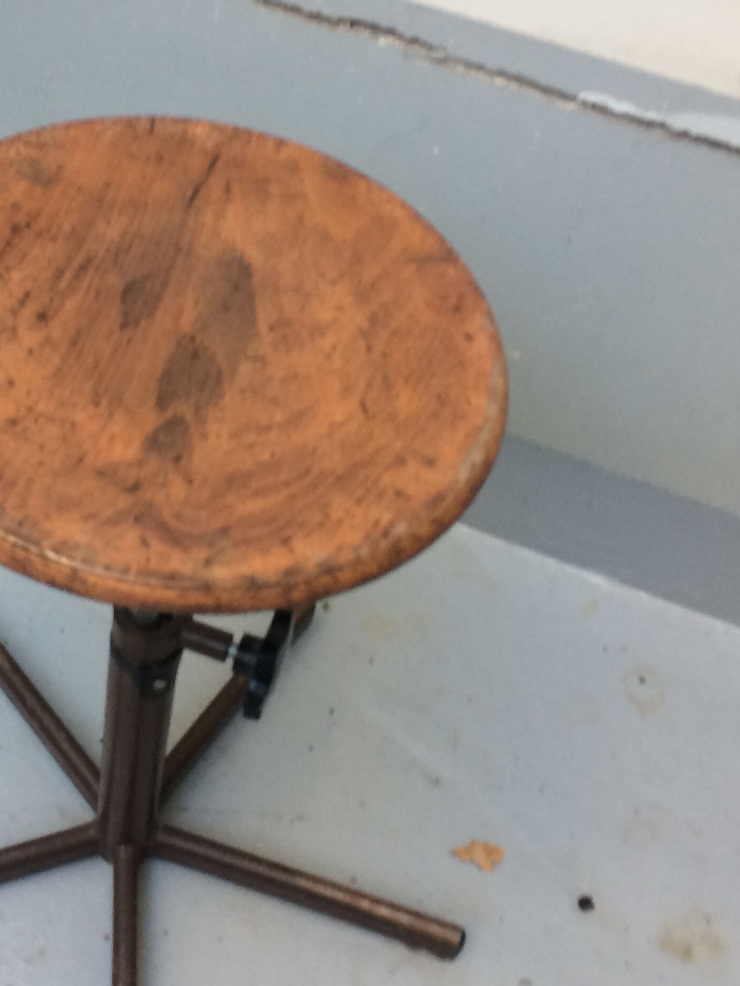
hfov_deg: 28.3
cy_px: 488
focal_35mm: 51
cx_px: 211
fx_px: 1454
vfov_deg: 37.5
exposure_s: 1/33
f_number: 2.2
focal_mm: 4.15
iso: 32
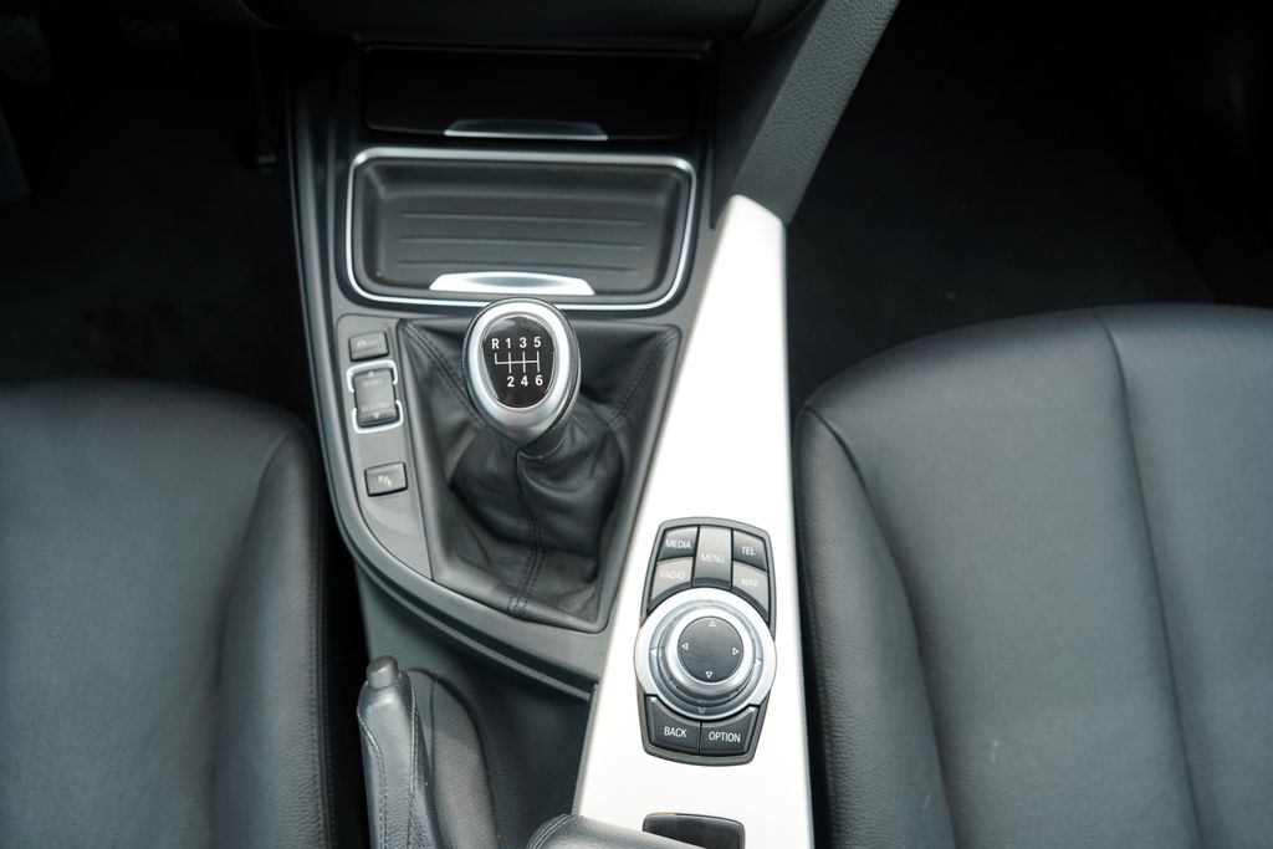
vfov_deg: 53.1
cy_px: 424
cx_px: 636
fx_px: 849
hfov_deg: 73.7
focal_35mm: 24
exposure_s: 1/80
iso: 100
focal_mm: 24
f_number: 4.5
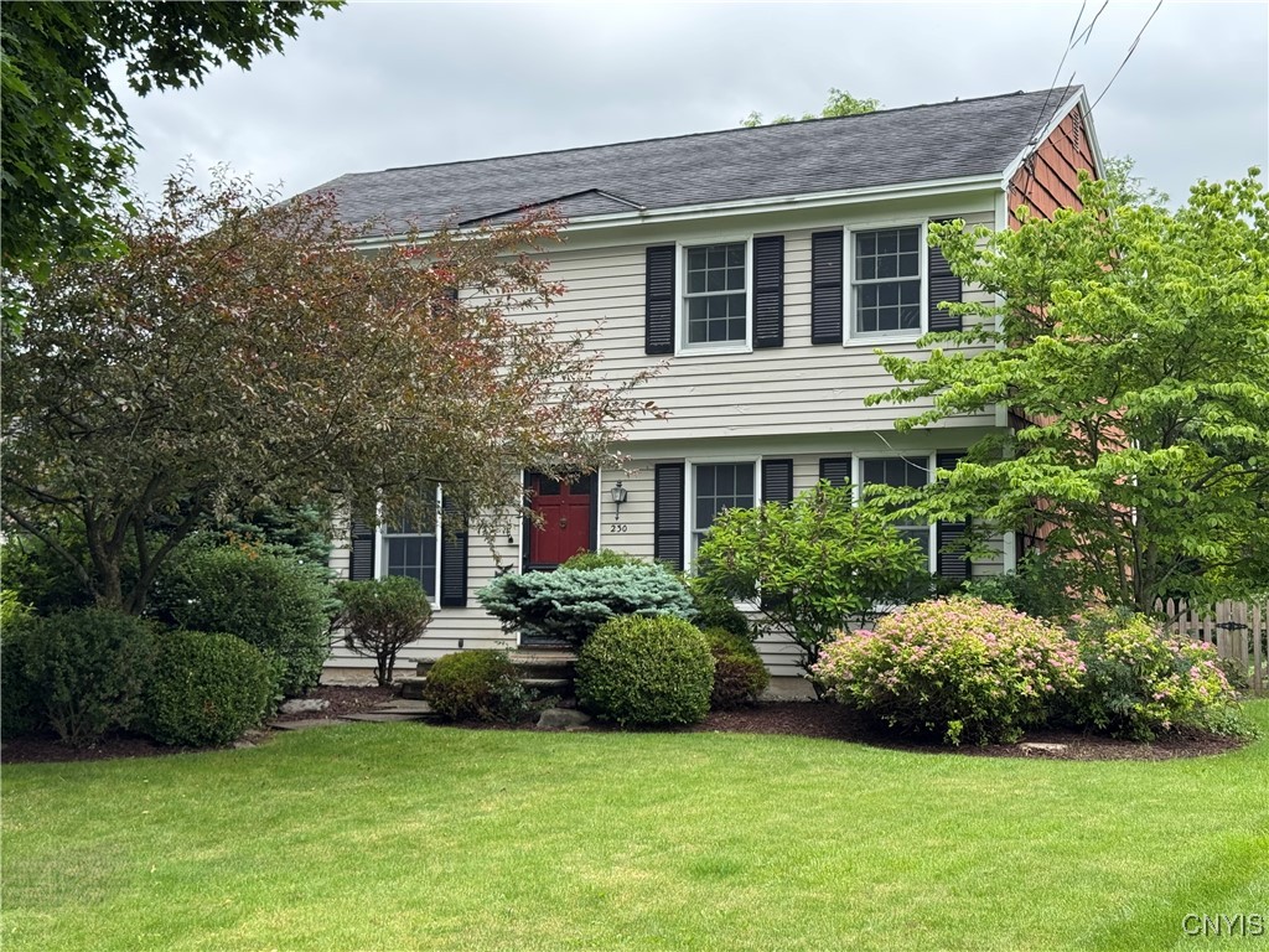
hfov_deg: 39.7
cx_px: 634
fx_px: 1760
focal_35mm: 48
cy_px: 476
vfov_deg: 30.3
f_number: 1.78
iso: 64
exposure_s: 1/888
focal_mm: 6.76
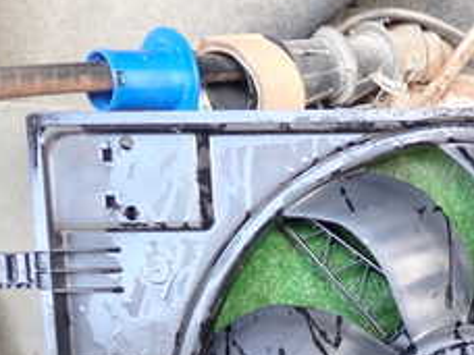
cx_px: 501
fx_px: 1082
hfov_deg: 23.4
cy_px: 401
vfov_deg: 17.9
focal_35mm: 79
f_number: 2.3
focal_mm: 5.4
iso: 200
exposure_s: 1/50
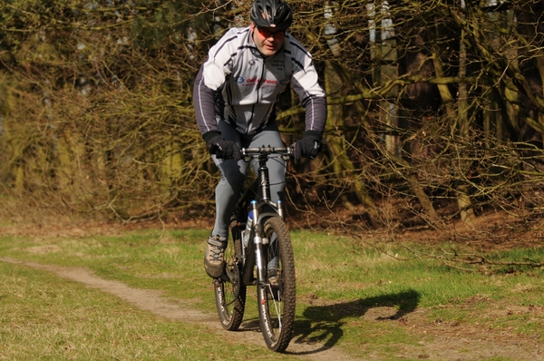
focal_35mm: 105
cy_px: 180
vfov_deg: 13.0
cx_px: 272
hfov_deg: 19.5
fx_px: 1584
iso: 200
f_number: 2.8
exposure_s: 1/4000
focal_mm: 70
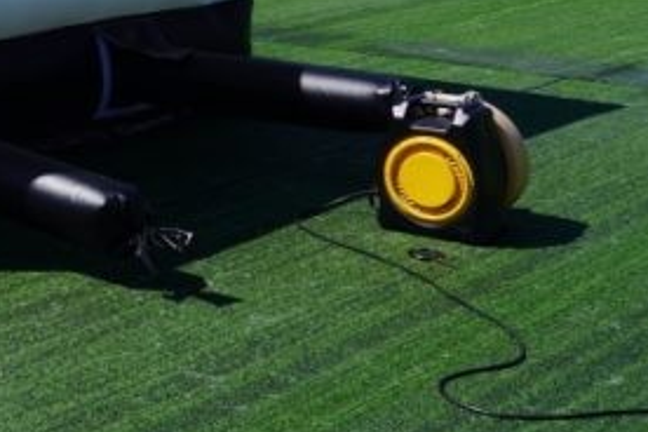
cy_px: -187
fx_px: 1602
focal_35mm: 89
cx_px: -291
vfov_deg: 14.5
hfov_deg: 20.1
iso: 100
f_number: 10
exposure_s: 1/200
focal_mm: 16
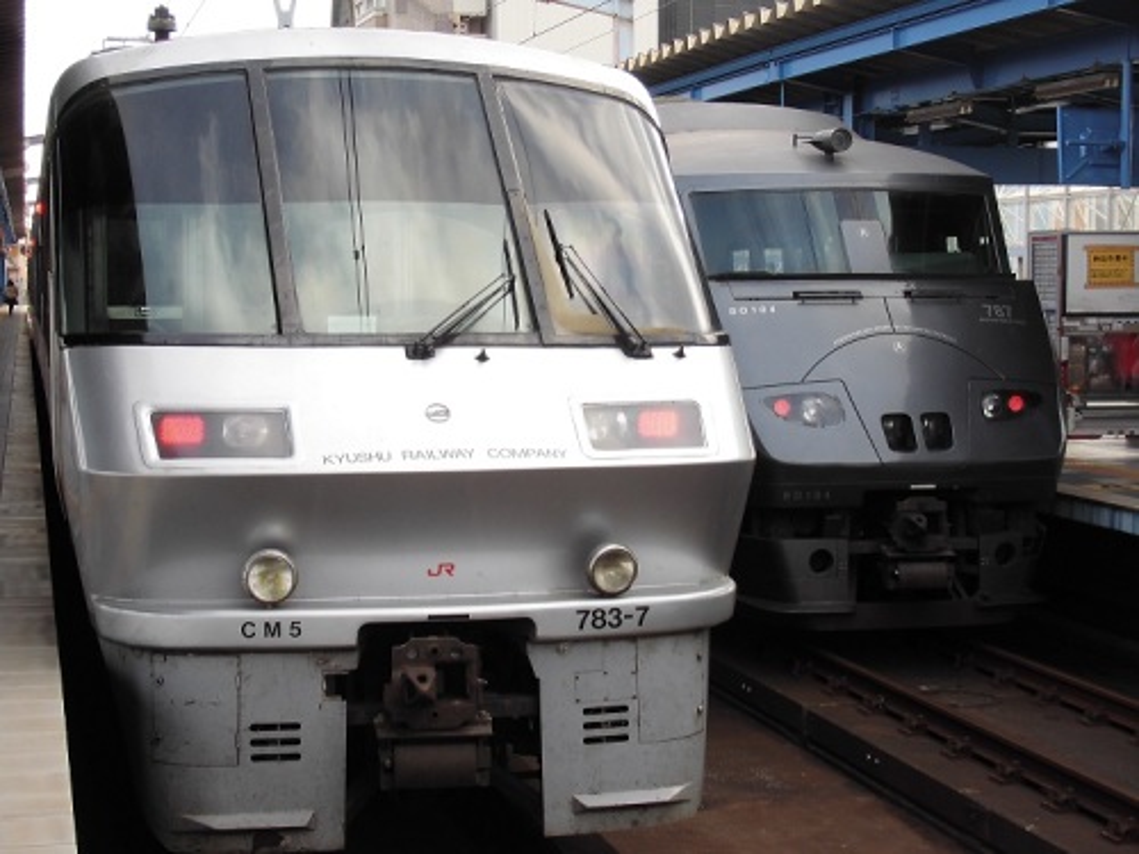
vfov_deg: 24.4
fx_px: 1974
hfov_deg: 32.2
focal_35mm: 60
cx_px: 570
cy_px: 427
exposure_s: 1/125
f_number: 4.2
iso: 80
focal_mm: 10.8
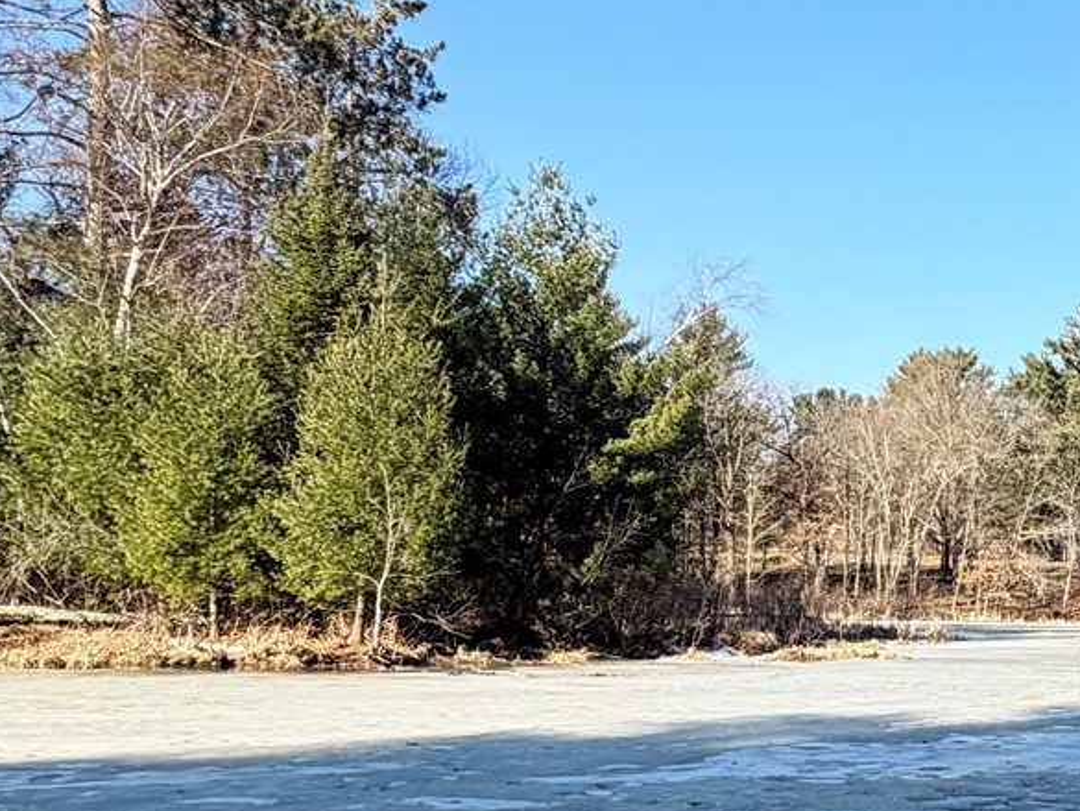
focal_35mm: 49
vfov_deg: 29.6
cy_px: 514
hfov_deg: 34.4
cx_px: 1145
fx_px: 1529
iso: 40
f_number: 2.2
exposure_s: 1/770
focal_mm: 2.22
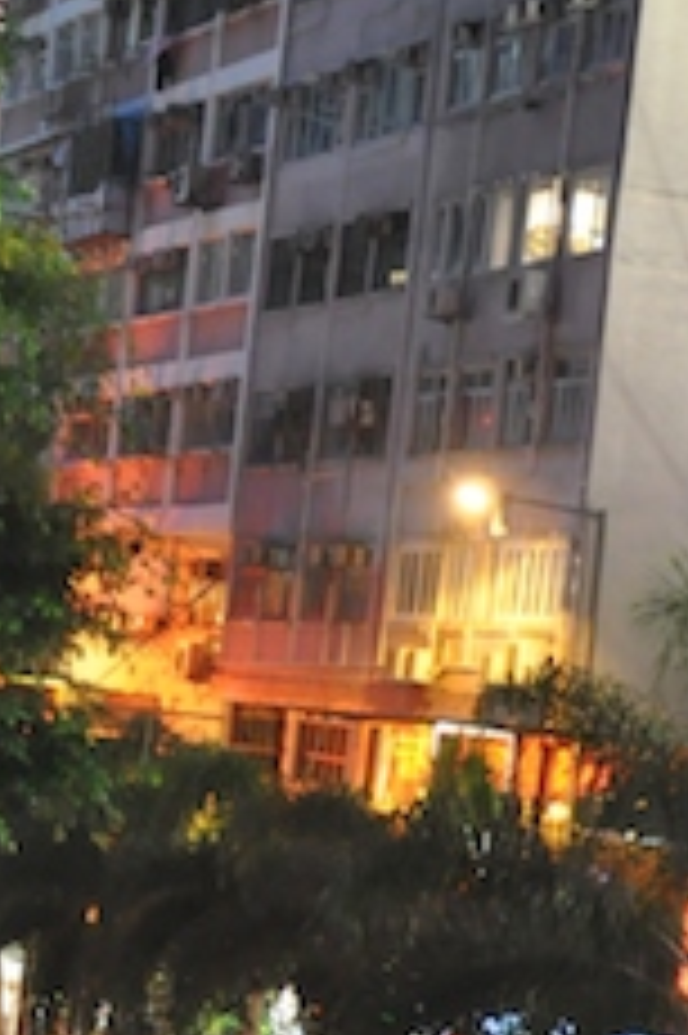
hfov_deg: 8.9
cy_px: 500
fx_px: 4392
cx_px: 36
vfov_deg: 13.4
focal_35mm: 153
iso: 1600
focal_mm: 26
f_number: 4
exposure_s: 1/10
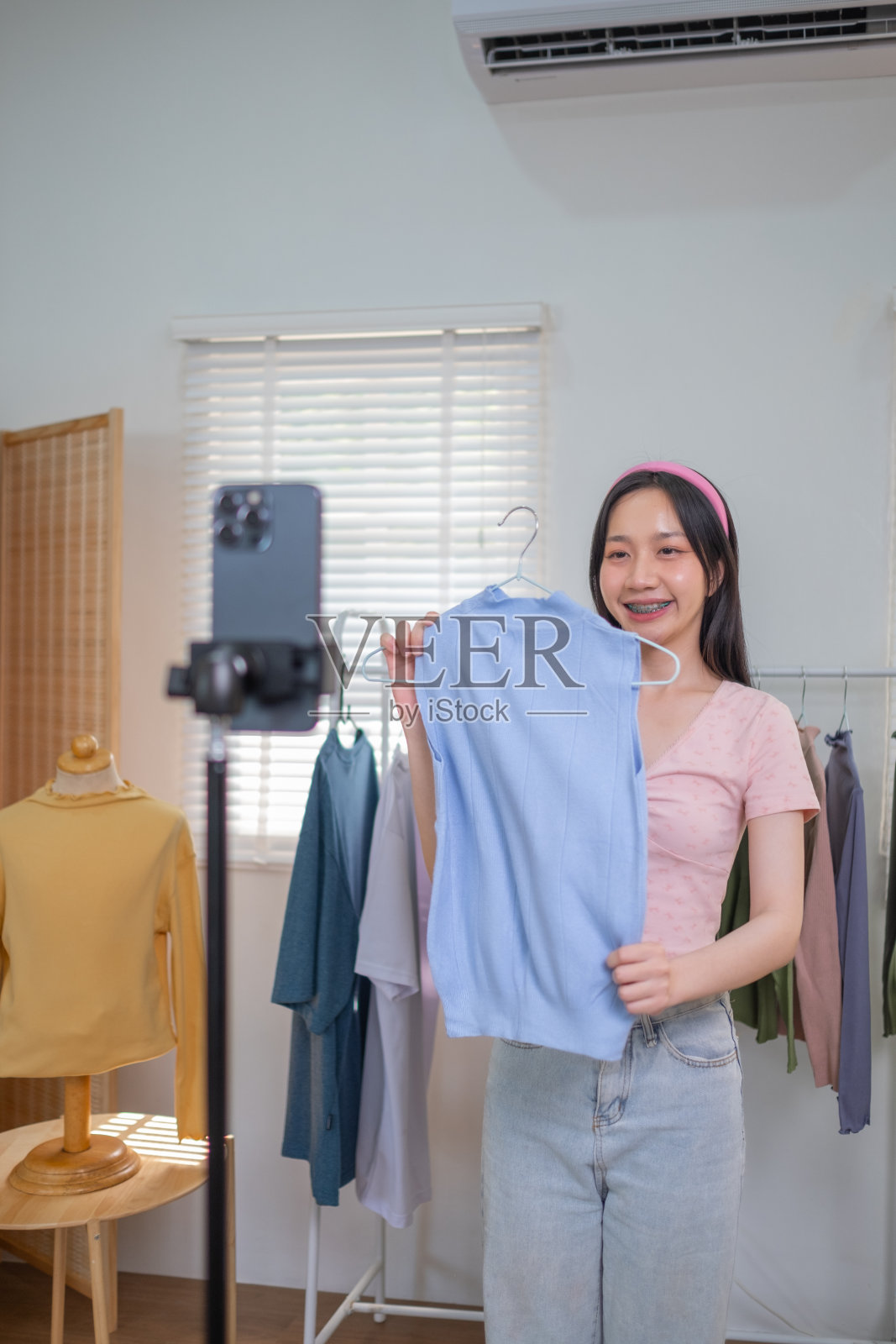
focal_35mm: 35
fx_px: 1306
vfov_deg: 54.4
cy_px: 672
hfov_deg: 37.9
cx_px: 448
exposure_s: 1/320
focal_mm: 23
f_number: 1.4
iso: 250
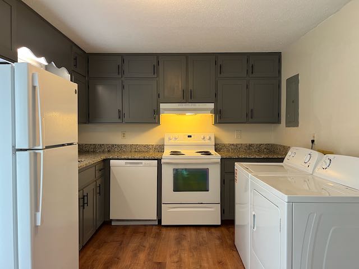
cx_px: 180
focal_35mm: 26
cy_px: 134
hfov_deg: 67.3
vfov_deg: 53.1
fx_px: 270
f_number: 1.5
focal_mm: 5.7
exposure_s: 1/60
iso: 100
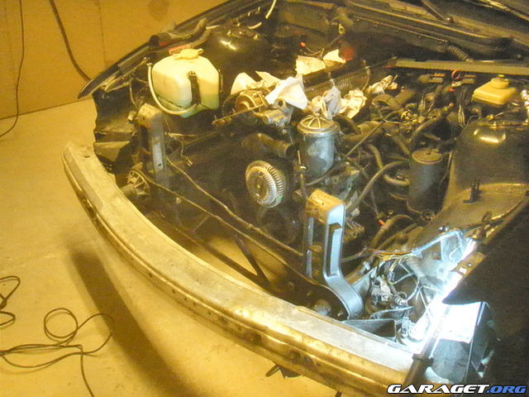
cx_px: 264
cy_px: 198
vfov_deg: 37.7
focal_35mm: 38
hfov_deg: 49.0
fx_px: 581
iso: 3200
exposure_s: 1/40
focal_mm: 6.7
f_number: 3.5
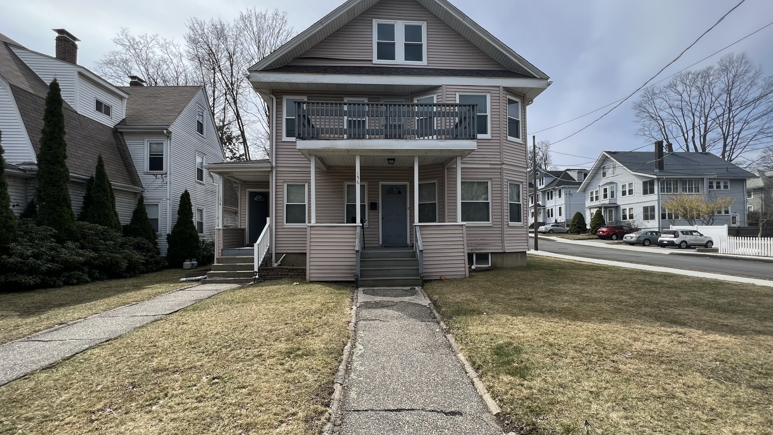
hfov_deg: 103.0
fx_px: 307
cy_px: 235
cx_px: 393
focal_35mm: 15
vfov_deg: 70.4
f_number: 1.8
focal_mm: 1.57
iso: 32
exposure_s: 1/1024
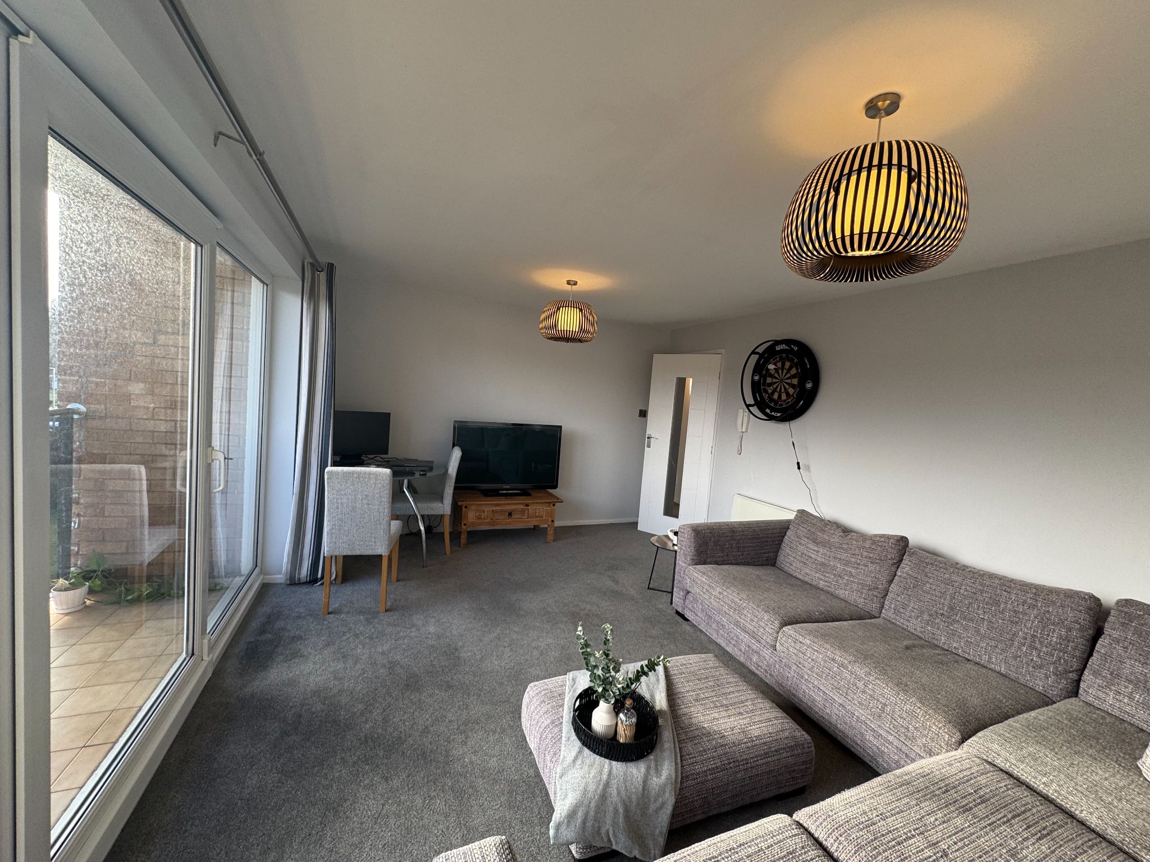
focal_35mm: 14
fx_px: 465
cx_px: 575
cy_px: 431
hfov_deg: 102.1
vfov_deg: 85.7
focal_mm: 2.22
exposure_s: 1/99
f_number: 2.2
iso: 100
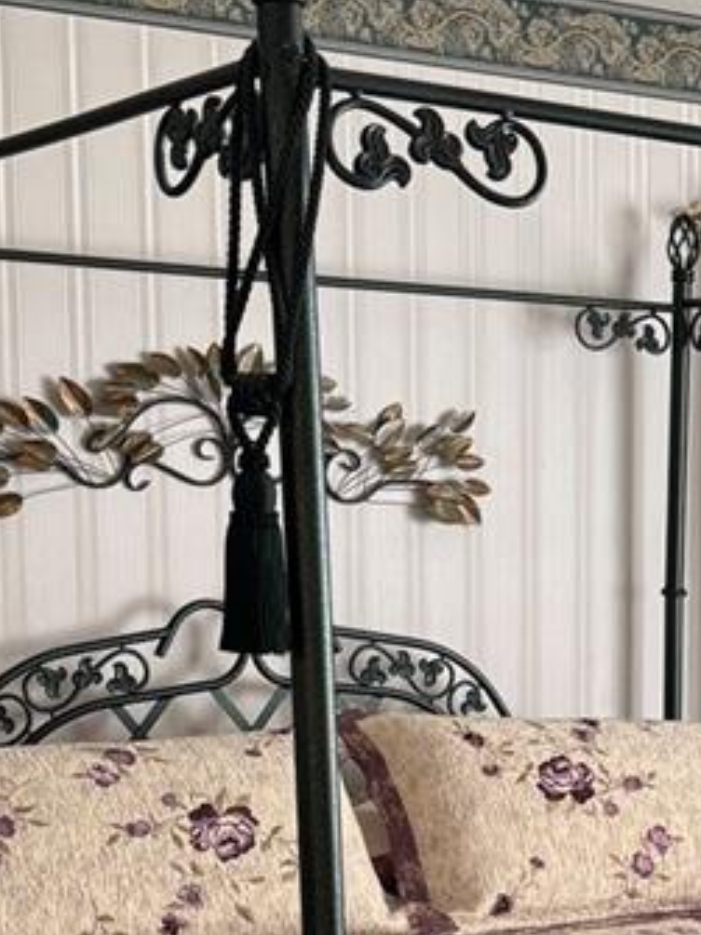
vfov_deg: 22.4
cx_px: 793
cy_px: 759
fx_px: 2324
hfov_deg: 16.6
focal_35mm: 86
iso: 320
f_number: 1.78
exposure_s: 1/60
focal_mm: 6.76
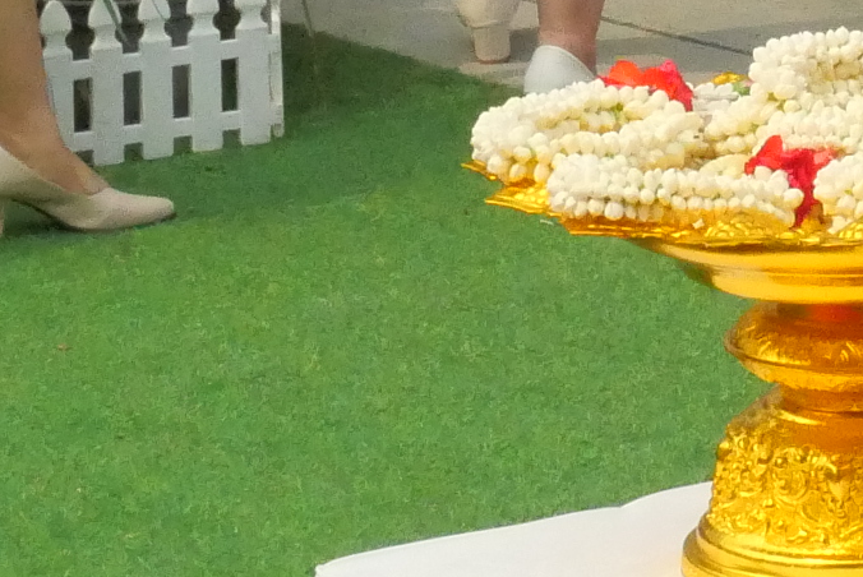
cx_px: 1837
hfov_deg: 7.6
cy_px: -626
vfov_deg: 5.2
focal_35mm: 258
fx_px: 6190
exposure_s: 1/3200
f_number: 13
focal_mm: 23
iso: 4000
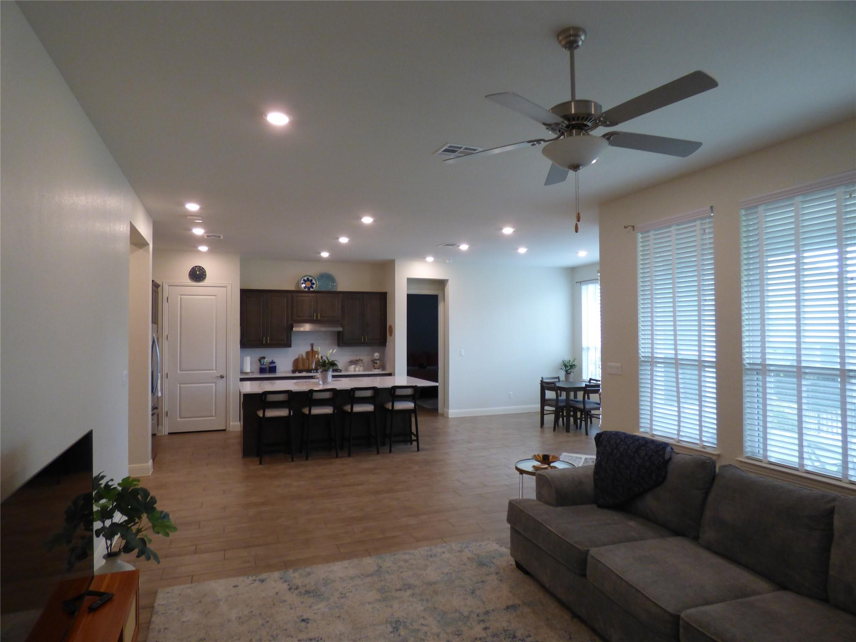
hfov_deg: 81.7
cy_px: 321
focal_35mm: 20
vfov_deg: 66.0
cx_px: 428
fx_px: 495
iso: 250
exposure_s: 1/60
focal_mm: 3.58
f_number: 2.8
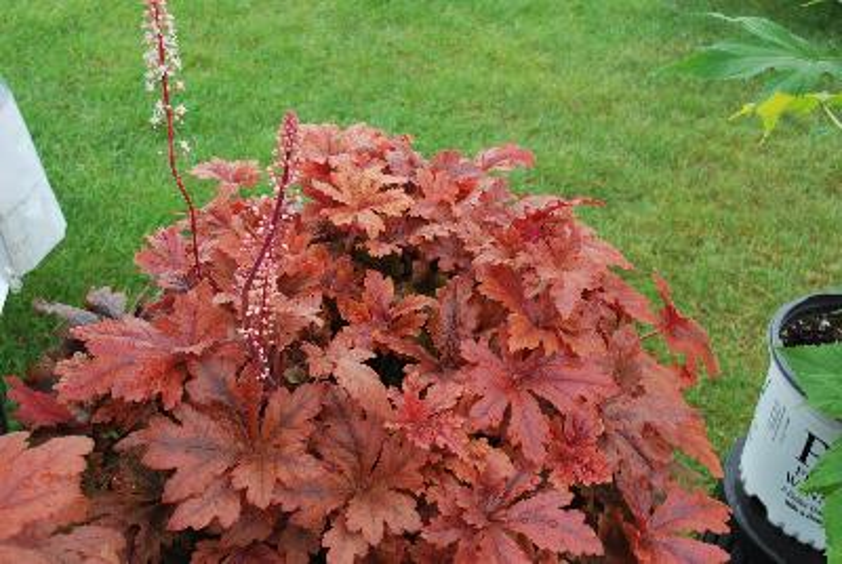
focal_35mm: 39
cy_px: 282
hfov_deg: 49.5
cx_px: 421
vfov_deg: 34.3
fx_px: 914
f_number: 8
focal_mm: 26
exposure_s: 1/60
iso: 200
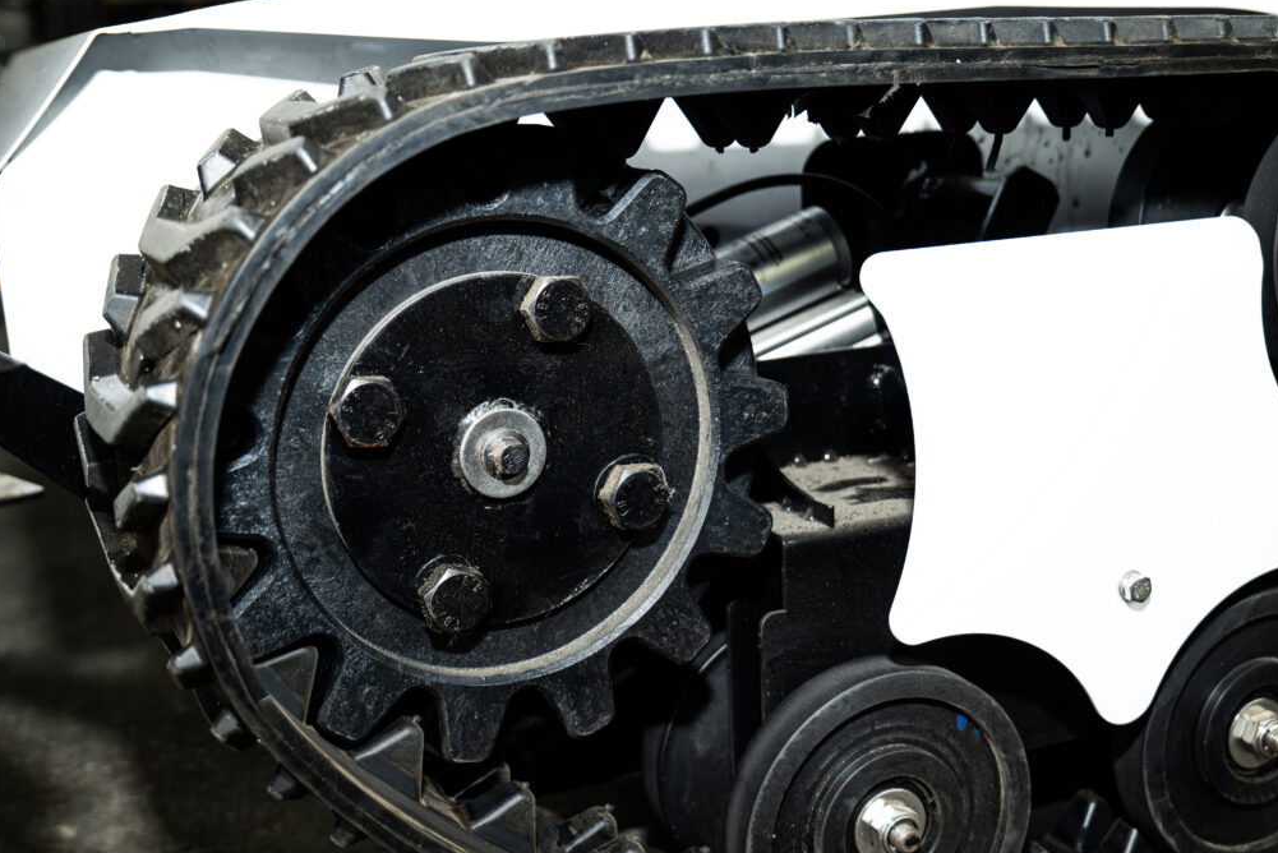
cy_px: 431
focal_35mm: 45
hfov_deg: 43.6
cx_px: 628
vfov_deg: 29.9
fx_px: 1598
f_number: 5.6
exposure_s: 1/60
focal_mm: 44
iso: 200
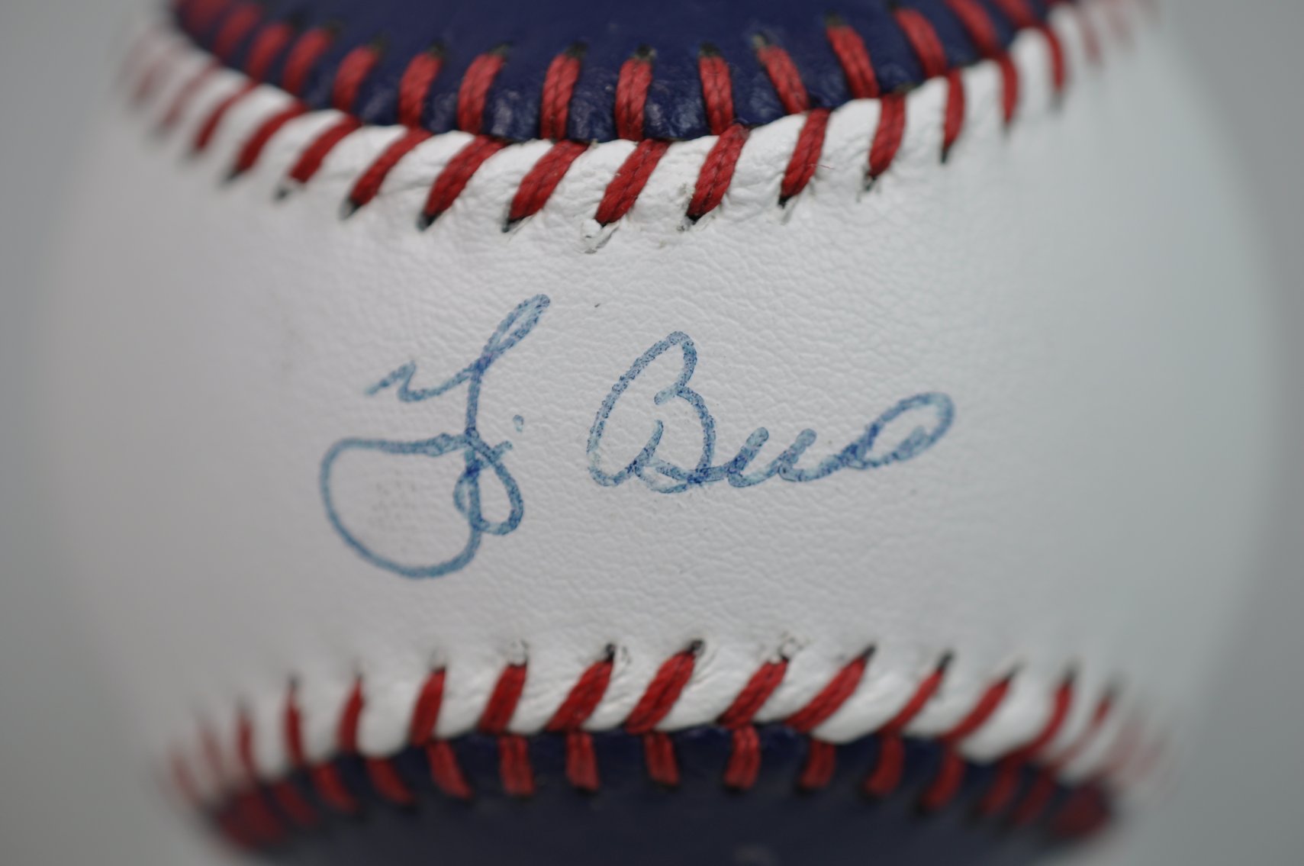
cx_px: 652
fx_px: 2171
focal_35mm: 60
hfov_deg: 33.4
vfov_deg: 22.6
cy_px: 433
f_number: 4.5
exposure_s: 1/80
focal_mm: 40
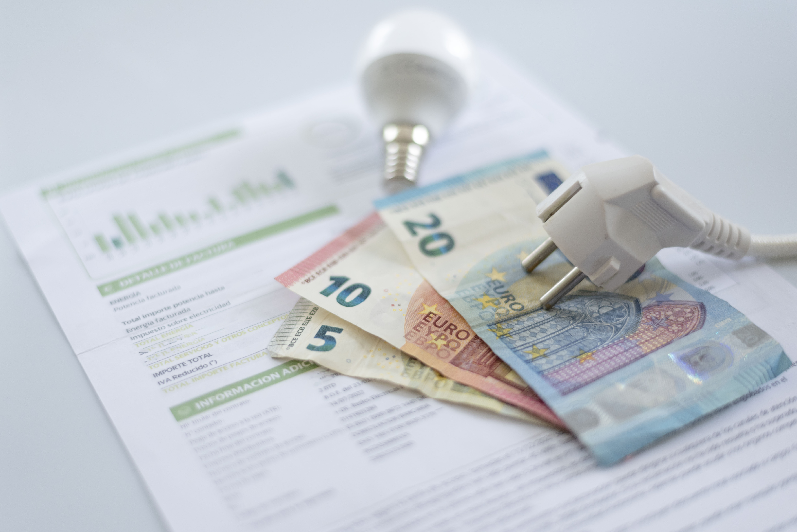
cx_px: 398
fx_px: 1107
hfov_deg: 39.6
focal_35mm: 50
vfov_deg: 27.0
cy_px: 266
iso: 400
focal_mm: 50
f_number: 1.8
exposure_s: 1/60
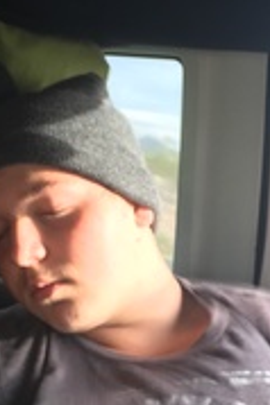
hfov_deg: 16.7
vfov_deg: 24.9
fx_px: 913
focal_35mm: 81
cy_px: 278
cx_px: 197
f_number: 2.2
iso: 40
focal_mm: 4.15
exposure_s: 1/30
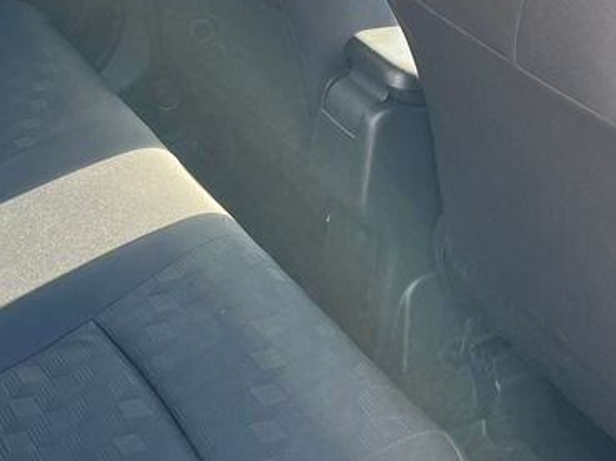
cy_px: 168
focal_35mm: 72
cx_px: 293
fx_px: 1280
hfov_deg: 27.0
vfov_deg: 20.4
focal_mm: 5.1
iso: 125
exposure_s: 1/121
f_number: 1.6
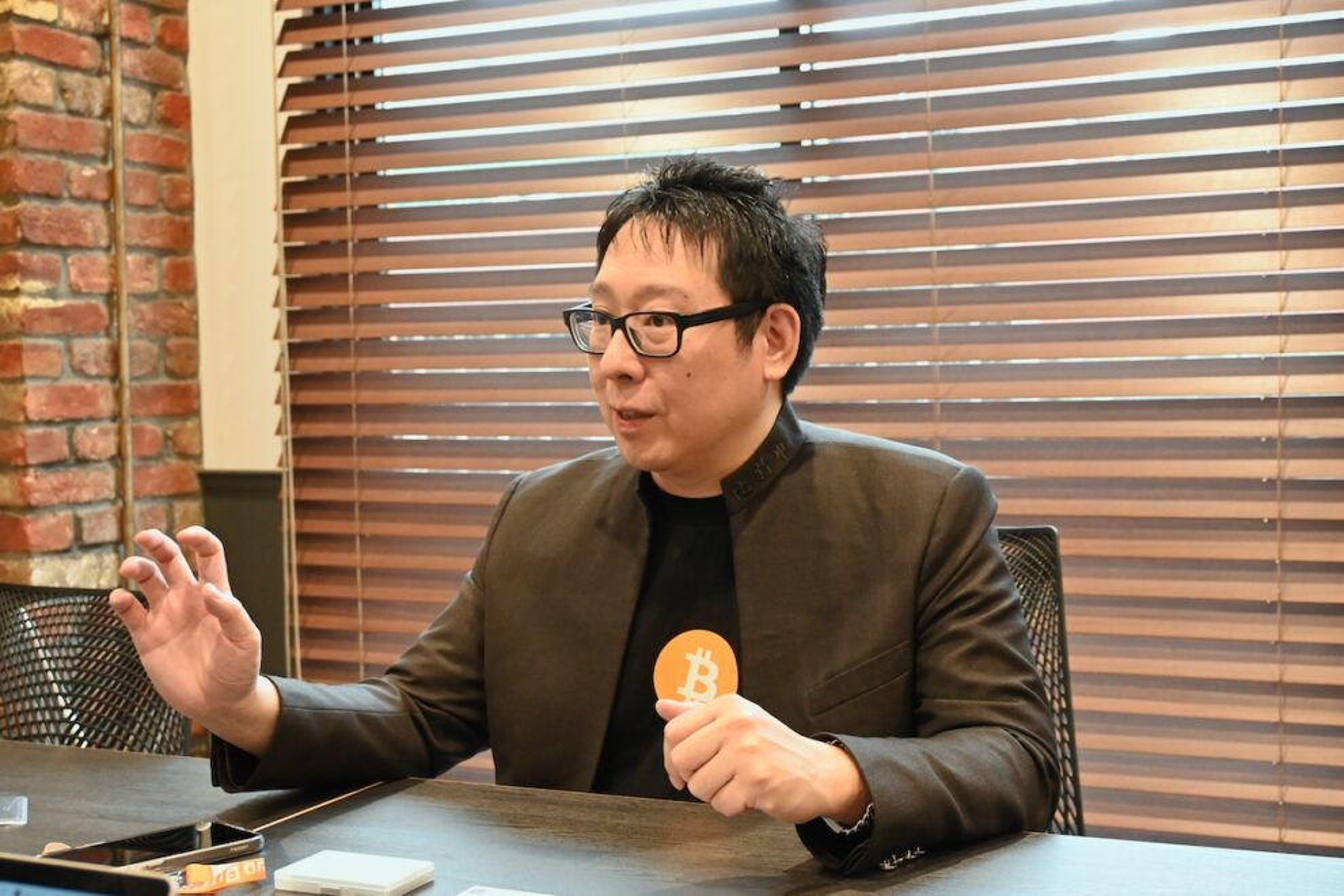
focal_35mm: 44
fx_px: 1624
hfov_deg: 45.0
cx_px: 672
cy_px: 448
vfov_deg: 30.8
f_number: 4.8
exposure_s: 1/125
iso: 3200
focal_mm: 29
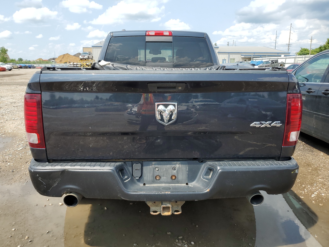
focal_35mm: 26
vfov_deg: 53.1
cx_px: 164
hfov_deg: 67.3
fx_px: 247
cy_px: 124
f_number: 1.5
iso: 50
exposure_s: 1/2000
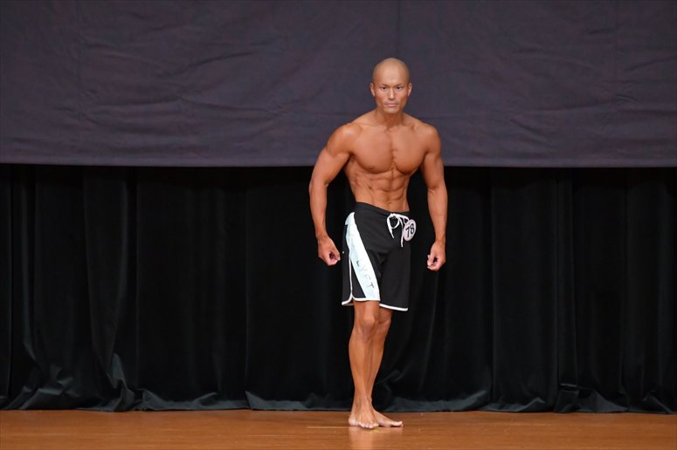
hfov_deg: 6.5
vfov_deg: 4.4
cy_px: 225
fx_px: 5921
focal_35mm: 315
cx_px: 338
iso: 5000
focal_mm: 210
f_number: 5.6
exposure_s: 1/400
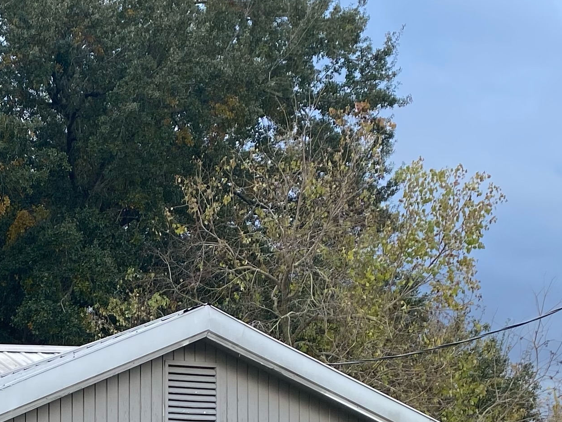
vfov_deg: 16.1
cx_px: -110
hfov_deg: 21.6
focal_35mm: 84
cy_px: 629
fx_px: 1364
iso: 32
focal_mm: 4.25
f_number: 1.8
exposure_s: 1/519
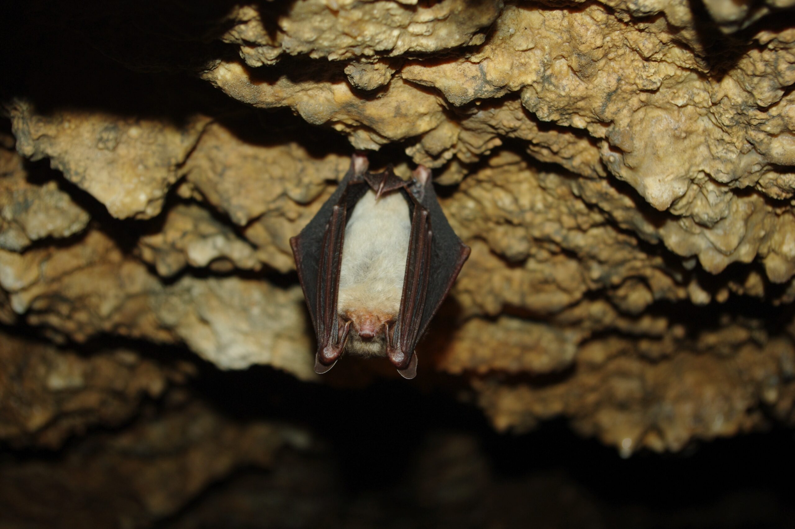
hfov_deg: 40.4
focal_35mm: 49
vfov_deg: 27.5
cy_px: 264
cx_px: 398
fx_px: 1081
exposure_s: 1/60
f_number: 4.5
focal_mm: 32.5
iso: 200
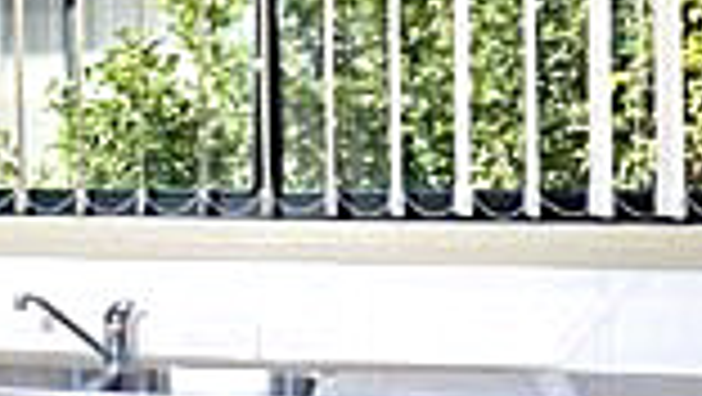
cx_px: -130
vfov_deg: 13.7
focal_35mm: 89
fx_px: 1652
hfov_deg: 22.2
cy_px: 162
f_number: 7.1
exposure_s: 1/6
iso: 100
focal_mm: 11
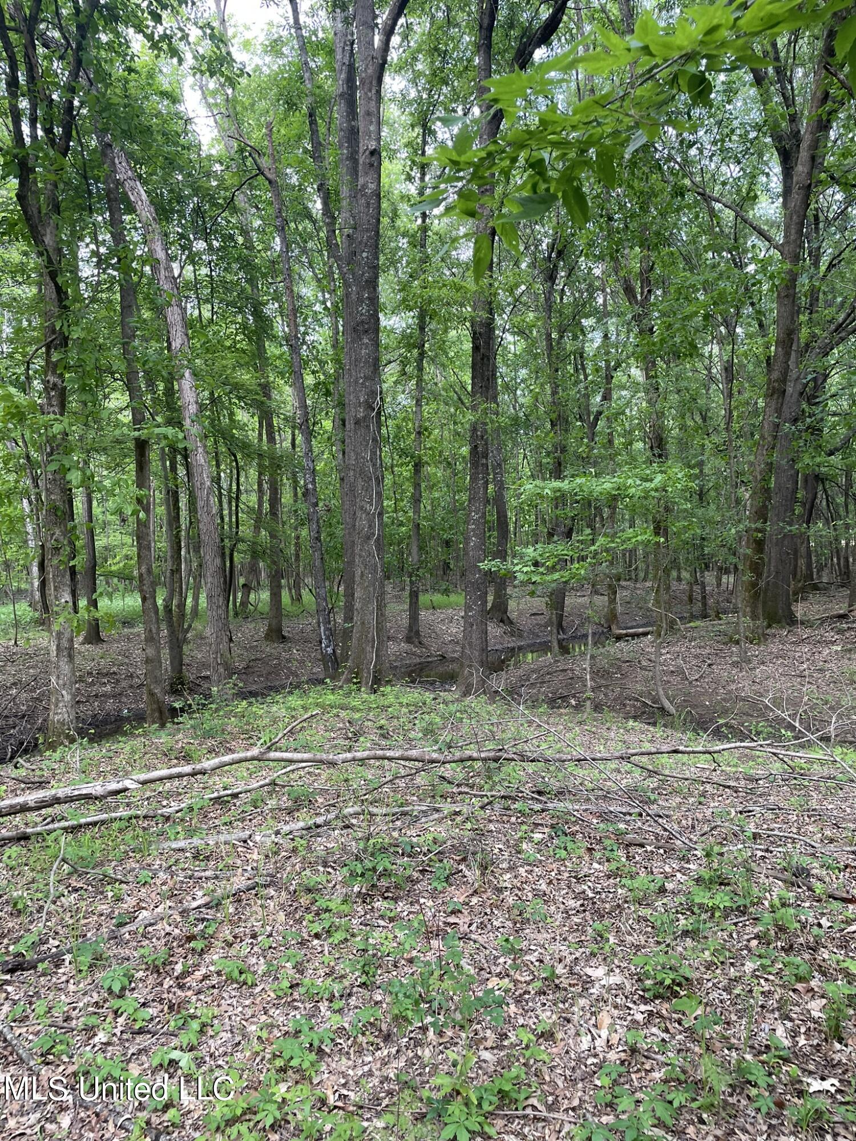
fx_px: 857
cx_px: 428
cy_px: 570
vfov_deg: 67.3
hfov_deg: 53.1
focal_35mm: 26
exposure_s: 1/121
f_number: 1.6
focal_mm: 4.2
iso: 80
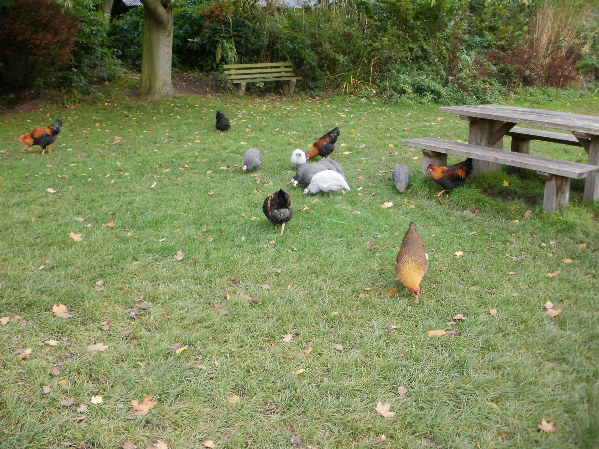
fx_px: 623
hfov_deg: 51.4
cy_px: 224
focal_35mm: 36
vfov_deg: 39.7
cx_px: 300
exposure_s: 1/60
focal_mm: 6.3
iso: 100
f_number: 3.5
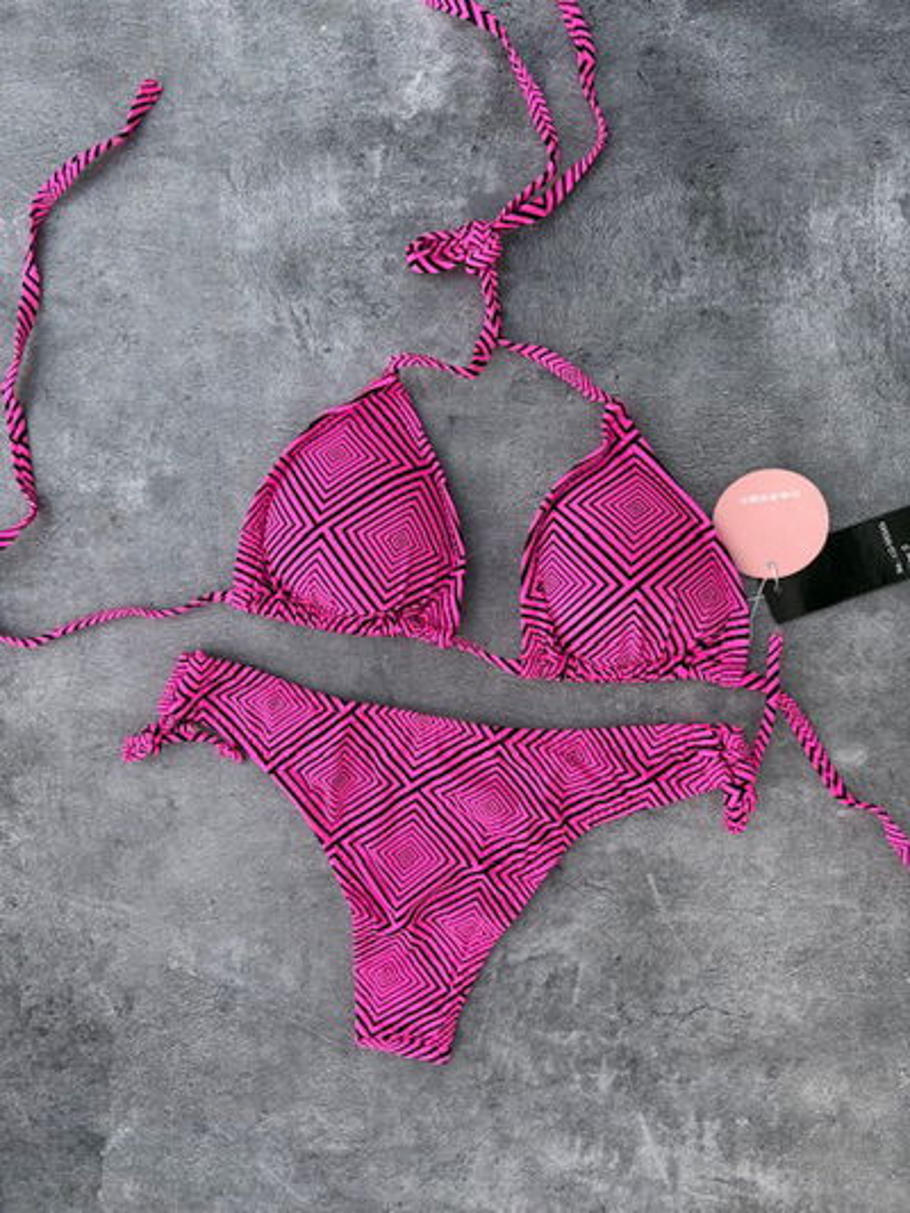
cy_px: 606
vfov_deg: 67.3
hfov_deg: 53.1
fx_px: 911
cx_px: 455
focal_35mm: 26
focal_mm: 5.96
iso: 50
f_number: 1.6
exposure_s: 1/873
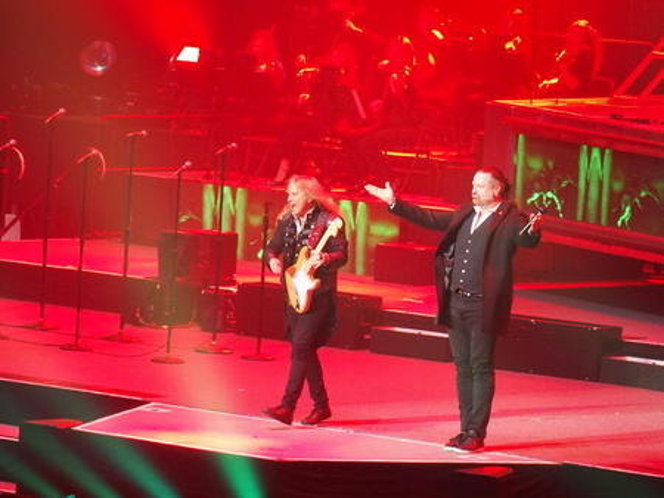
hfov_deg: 6.6
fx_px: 5758
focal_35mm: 300
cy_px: 249
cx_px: 332
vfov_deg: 5.0
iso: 800
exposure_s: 1/125
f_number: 2.8
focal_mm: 64.3
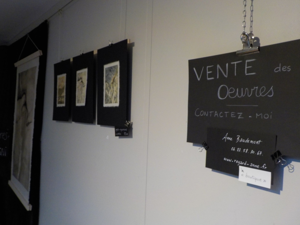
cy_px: 112
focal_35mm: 30
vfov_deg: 46.8
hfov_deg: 60.0
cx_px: 150
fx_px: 260
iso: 360
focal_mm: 4.1
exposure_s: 1/30
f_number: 3.3
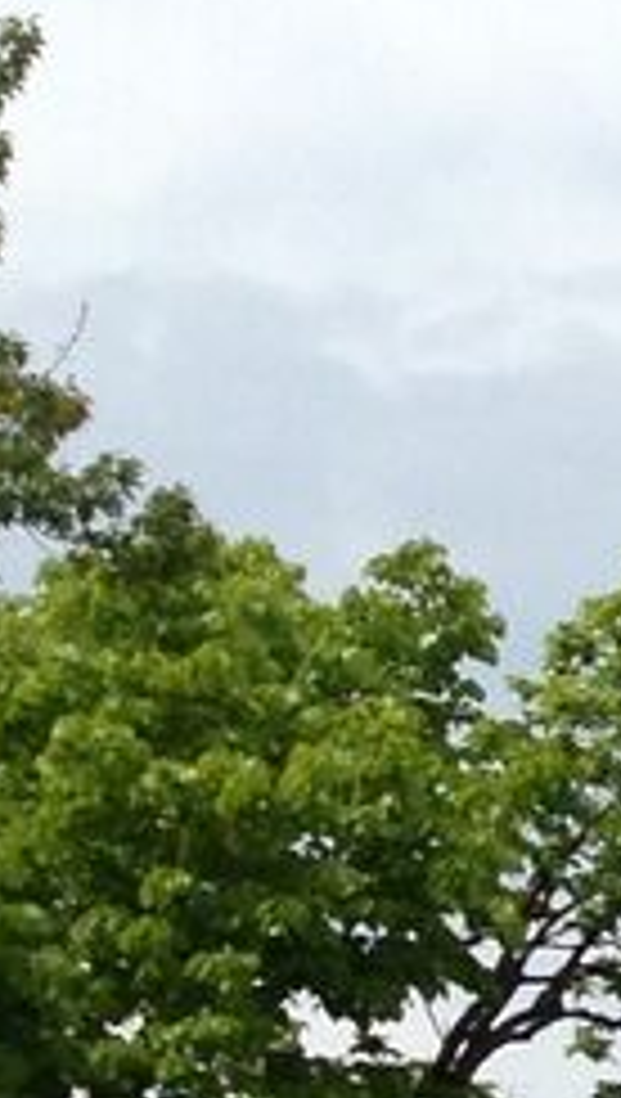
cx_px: 3262
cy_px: 1930
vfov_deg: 8.6
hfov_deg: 4.3
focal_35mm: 240
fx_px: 6997
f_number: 2.4
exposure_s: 1/1642
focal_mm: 4.13
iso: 50
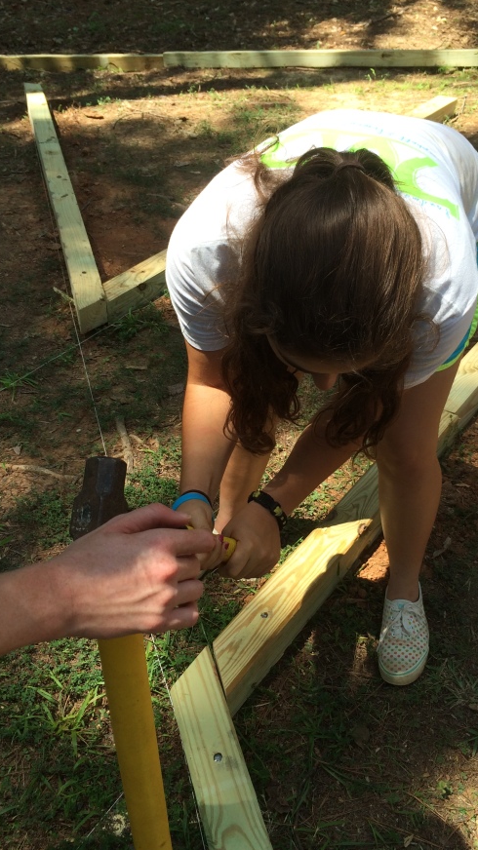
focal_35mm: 36
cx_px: 251
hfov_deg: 32.8
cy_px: 427
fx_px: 812
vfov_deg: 55.3
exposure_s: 1/547
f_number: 2.2
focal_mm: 4.12
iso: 32
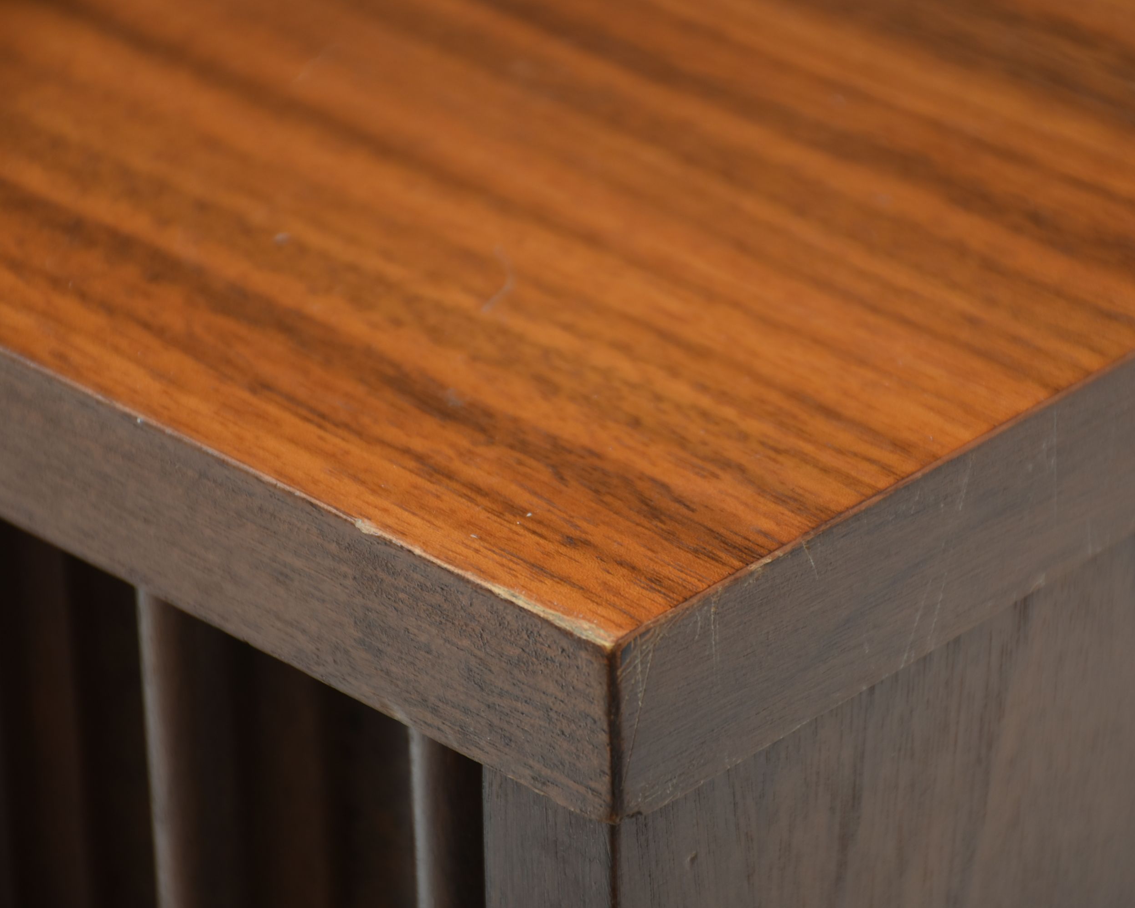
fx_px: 7961
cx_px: 645
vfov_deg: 6.5
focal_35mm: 237
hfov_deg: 8.2
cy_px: 455
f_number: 7.1
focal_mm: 140
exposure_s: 1/125
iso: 200
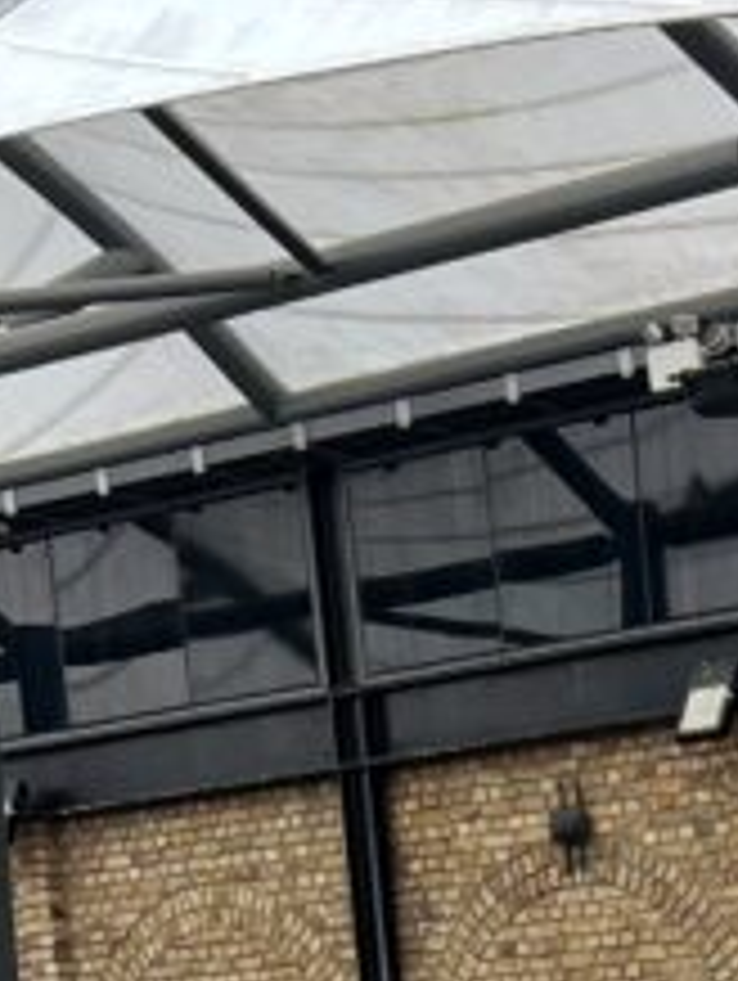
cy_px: 1962
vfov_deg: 13.7
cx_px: 1350
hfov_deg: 11.3
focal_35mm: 122
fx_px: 3461
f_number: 1.5
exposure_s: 1/144
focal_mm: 5.7
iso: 50
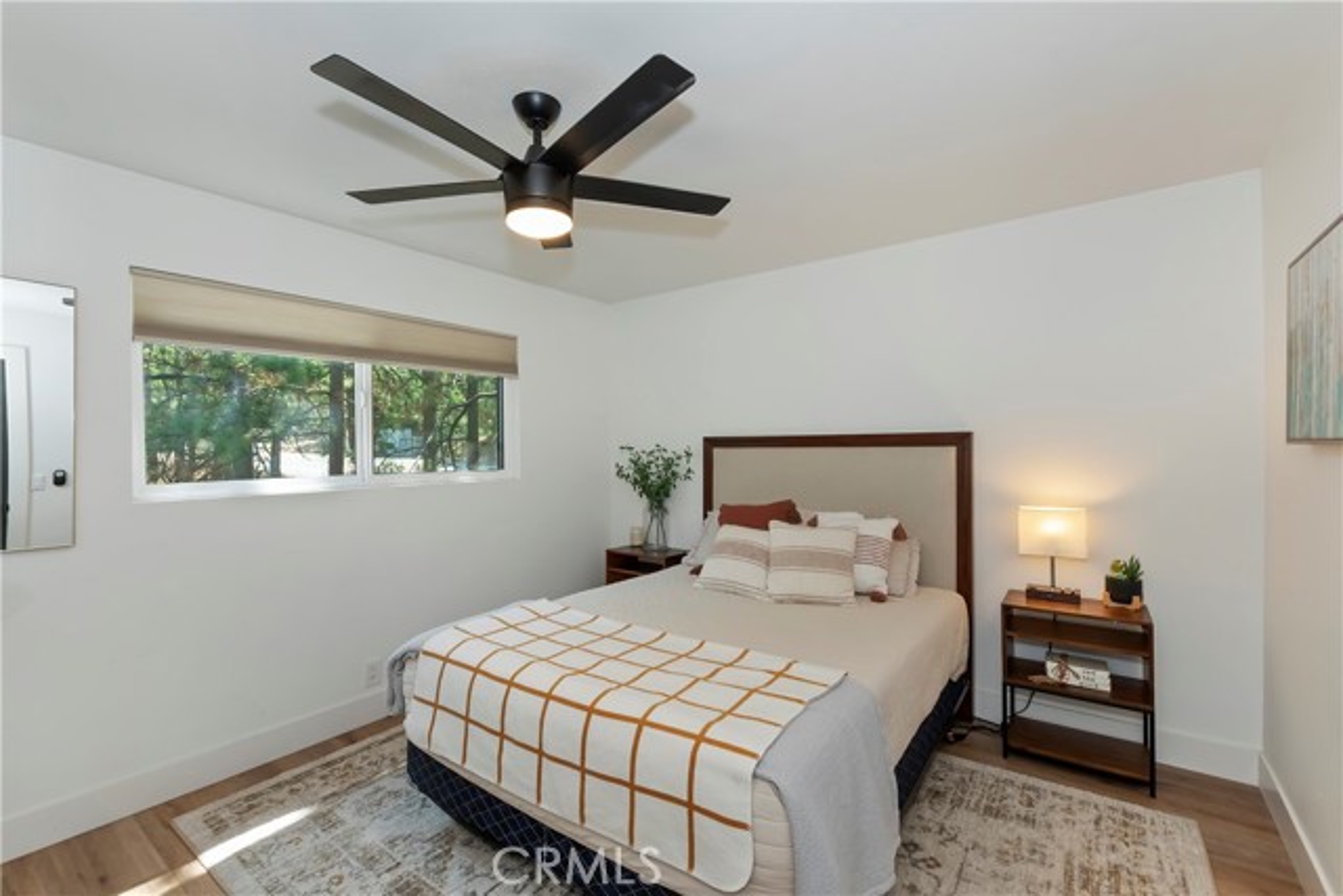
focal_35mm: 15
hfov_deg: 100.4
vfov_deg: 77.4
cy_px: 448
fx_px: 560
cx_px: 672
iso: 400
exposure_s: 1/30
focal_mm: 10
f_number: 8
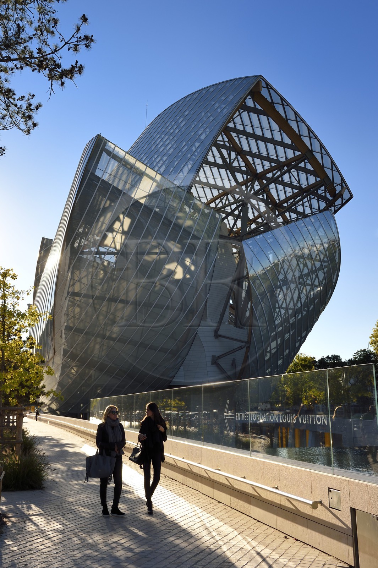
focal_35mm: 35
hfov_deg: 37.8
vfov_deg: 54.5
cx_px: 189
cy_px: 284
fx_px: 552
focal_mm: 35
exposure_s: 1/250
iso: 200
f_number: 11
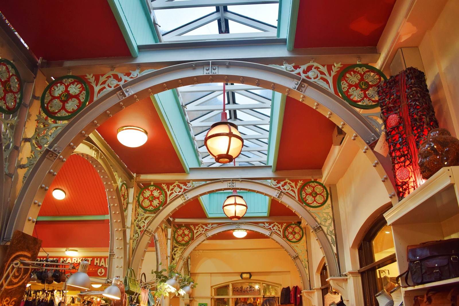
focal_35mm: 30
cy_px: 153
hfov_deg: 61.9
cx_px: 230
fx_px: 383
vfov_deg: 43.6
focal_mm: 20
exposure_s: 1/60
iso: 500
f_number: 4
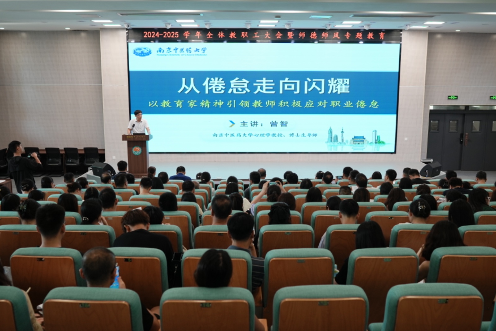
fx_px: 496
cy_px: 166
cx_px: 248
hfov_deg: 53.1
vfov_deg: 36.9
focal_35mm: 36
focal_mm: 24
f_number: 2.8
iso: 200
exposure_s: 1/160
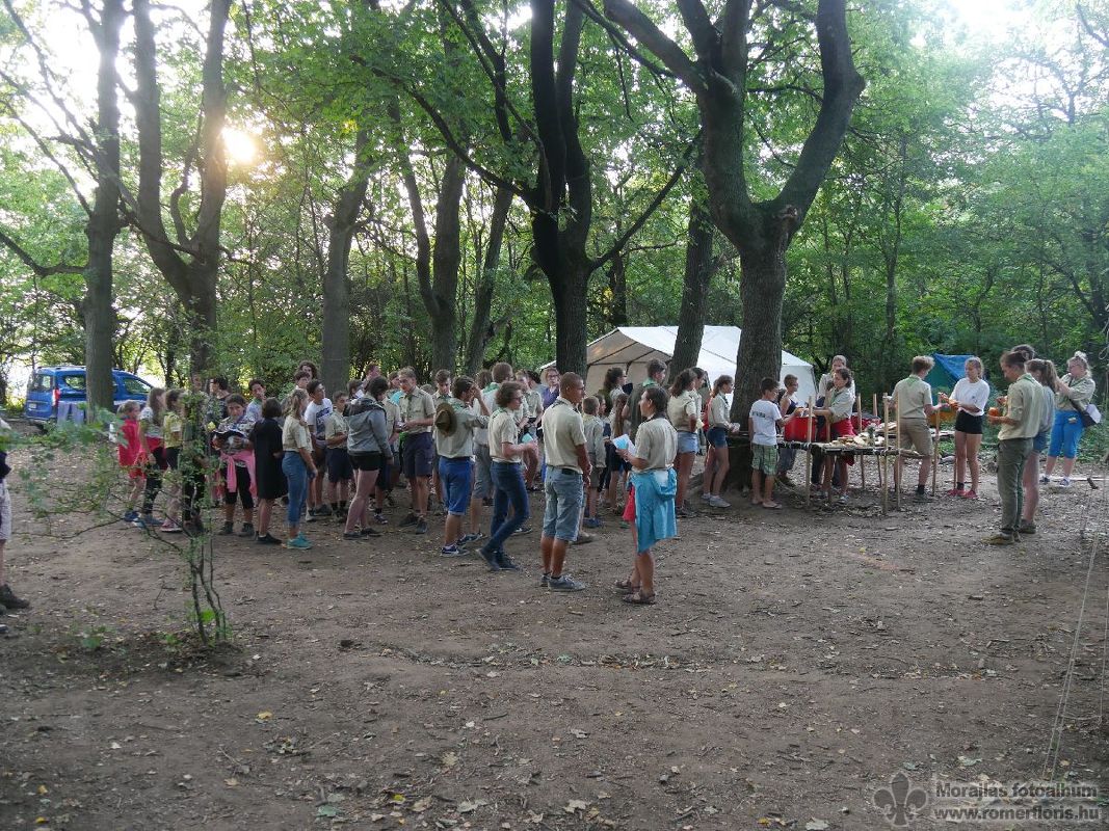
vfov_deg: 46.8
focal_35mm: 30
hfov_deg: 60.0
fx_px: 961
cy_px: 416
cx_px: 554
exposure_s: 1/60
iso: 800
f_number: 3.6
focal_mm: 15
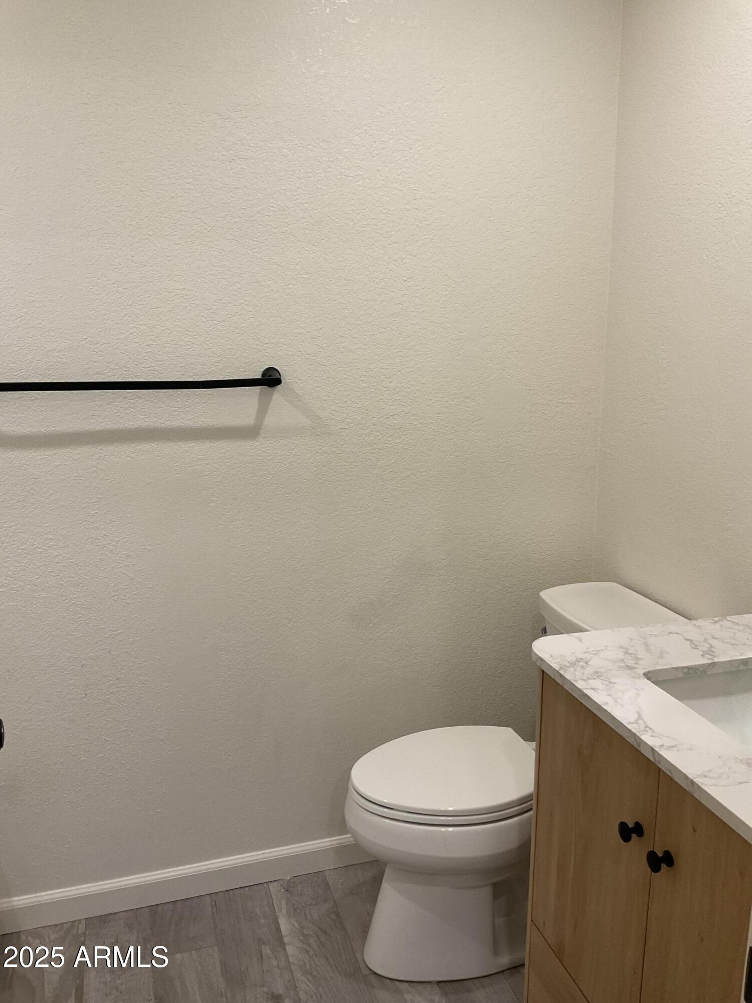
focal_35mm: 29
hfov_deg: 48.2
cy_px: 502
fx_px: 840
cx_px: 376
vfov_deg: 61.7
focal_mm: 3
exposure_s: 1/60
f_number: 1.8
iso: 50
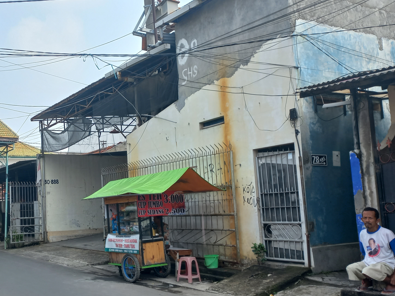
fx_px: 456
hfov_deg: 44.8
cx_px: 86
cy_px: 171
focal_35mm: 40
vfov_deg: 35.9
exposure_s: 1/345
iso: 25
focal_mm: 4.6
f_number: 1.8
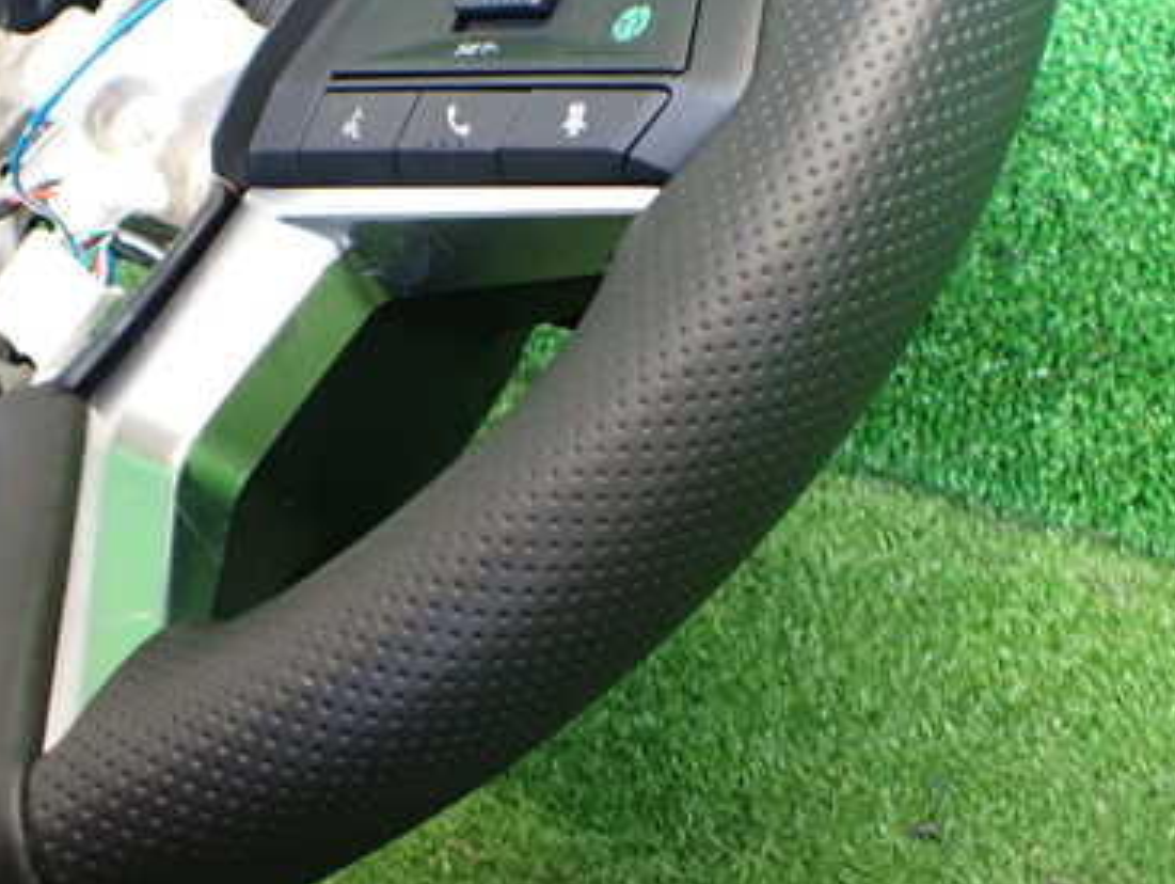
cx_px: 467
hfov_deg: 38.7
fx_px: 1665
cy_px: 253
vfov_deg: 29.4
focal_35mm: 49
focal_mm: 5.4
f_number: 2.3
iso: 800
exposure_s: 1/60
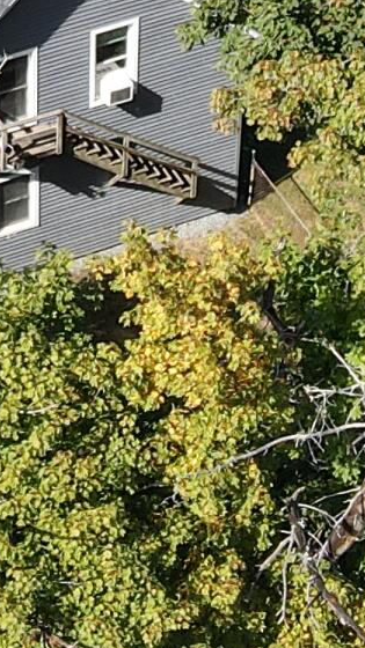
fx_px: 2409
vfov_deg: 14.9
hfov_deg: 8.5
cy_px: -72
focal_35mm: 140
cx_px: -112
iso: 100
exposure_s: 1/350
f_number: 2.8
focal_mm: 4.5
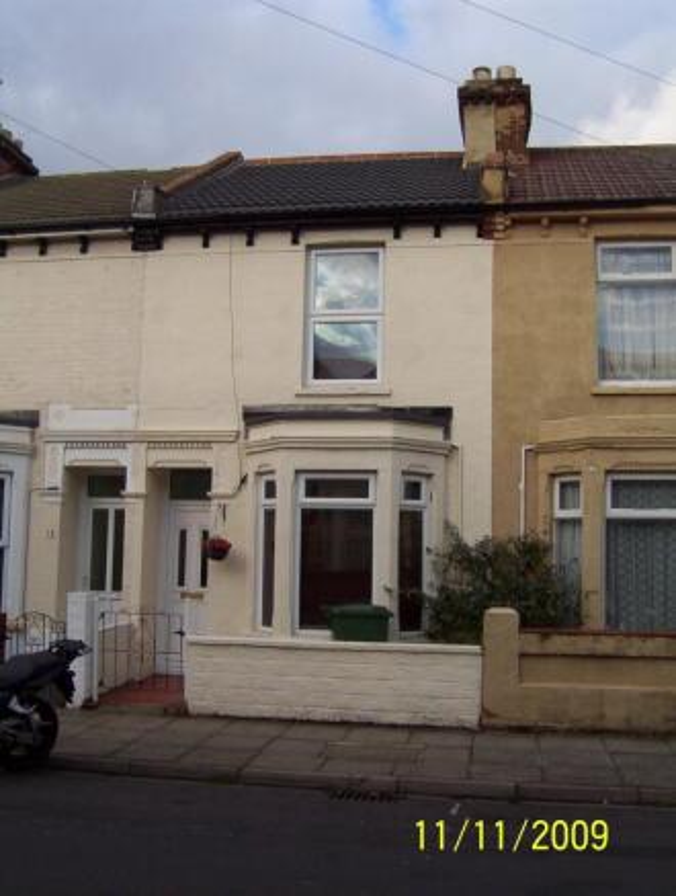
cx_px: 338
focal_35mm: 36
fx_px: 933
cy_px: 448
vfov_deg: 51.2
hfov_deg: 39.8
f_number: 5.24
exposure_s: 1/351
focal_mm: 5.54
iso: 100
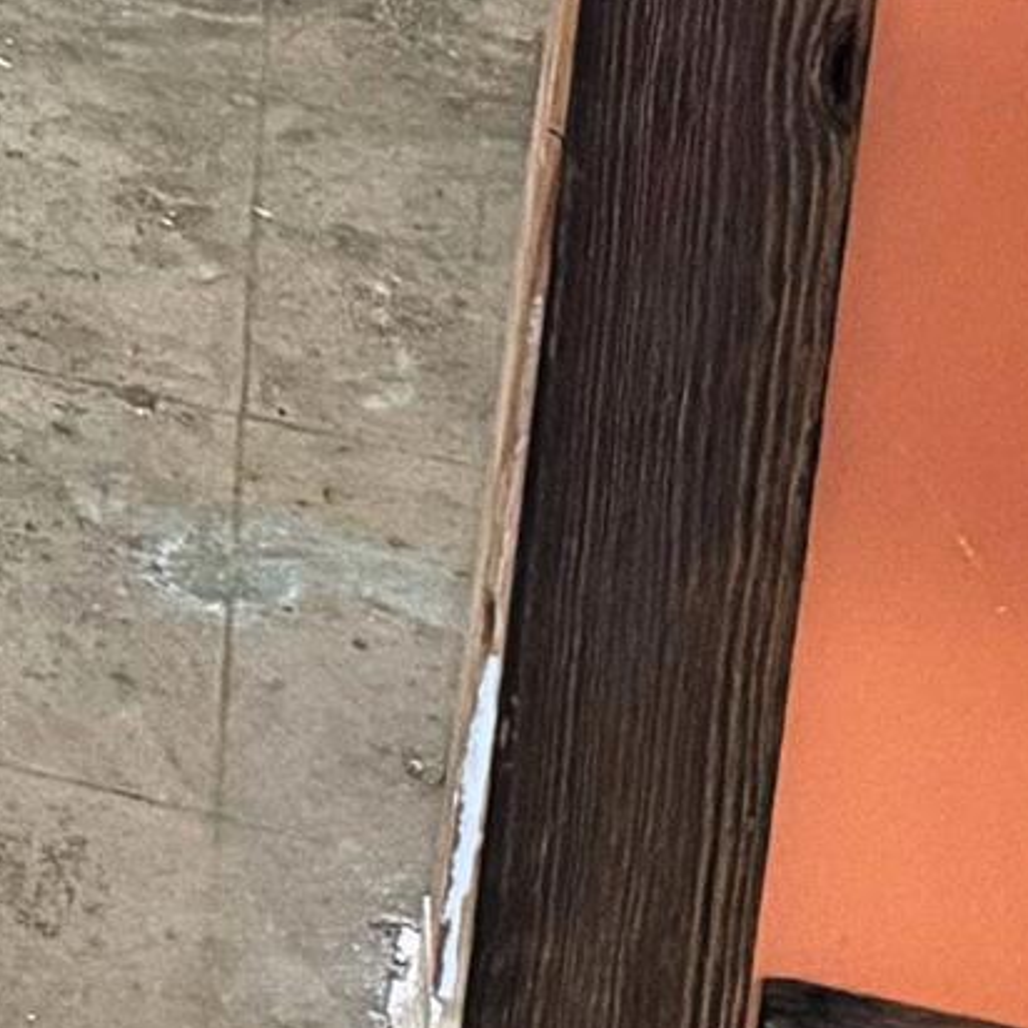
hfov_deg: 9.1
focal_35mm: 158
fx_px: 5309
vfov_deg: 9.5
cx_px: -1974
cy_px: -1652
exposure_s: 1/40
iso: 640
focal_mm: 6.76
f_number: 1.78
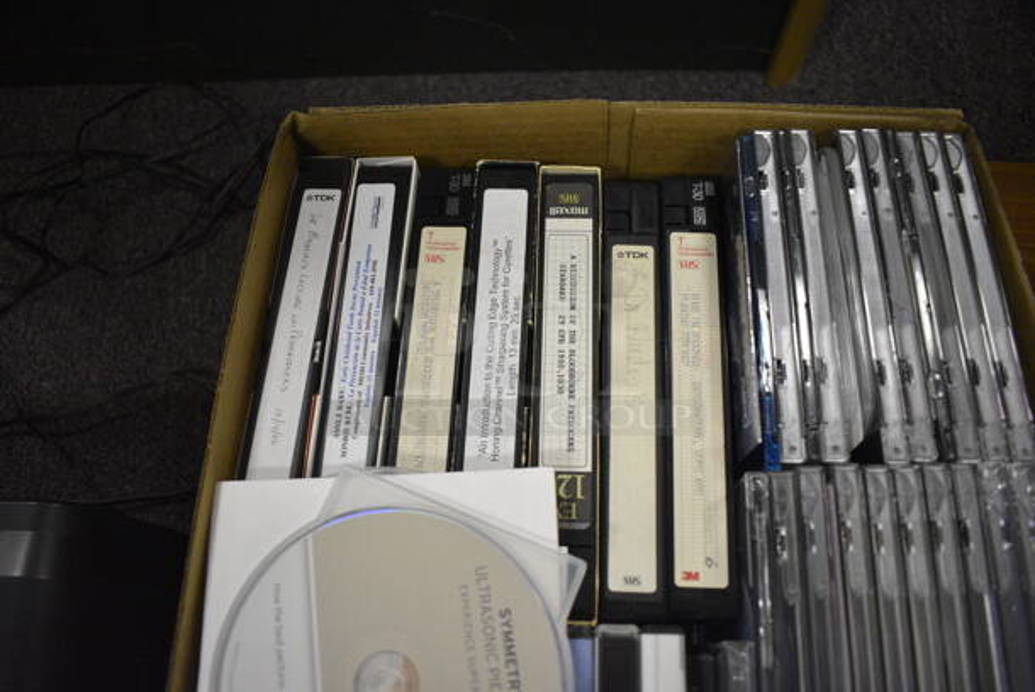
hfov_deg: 67.3
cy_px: 346
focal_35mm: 27
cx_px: 518
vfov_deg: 48.0
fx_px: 777
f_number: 3.5
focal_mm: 18
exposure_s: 1/125
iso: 2500
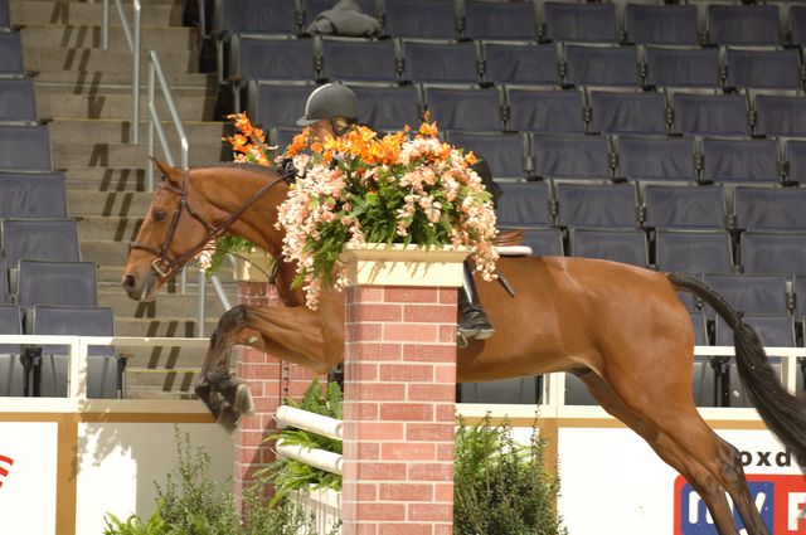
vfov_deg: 5.4
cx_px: 403
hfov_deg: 8.1
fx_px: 5702
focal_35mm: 255
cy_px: 268
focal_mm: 170
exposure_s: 1/250
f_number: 4
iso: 320
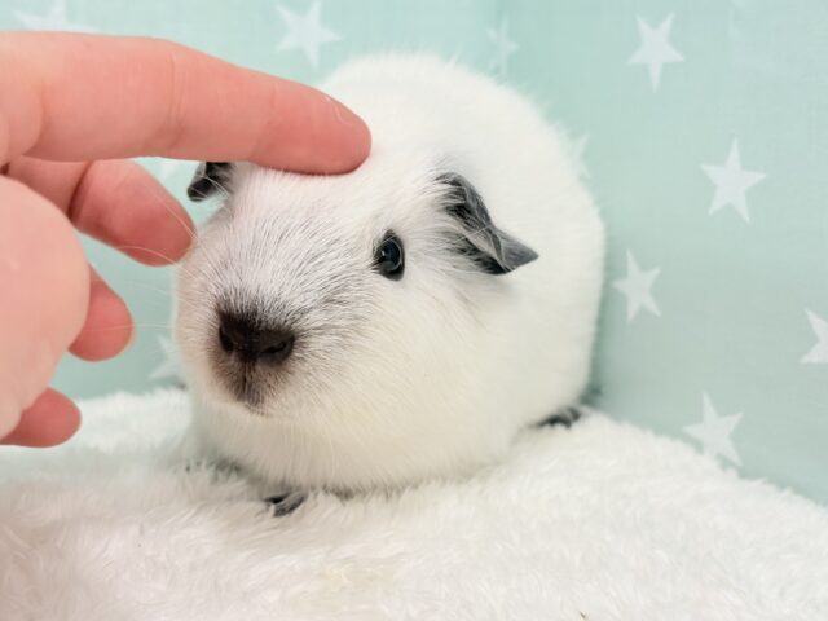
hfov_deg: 36.8
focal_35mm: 52
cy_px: 310
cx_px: 414
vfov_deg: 28.0
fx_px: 1244
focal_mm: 5.96
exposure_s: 1/50
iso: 50
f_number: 1.6
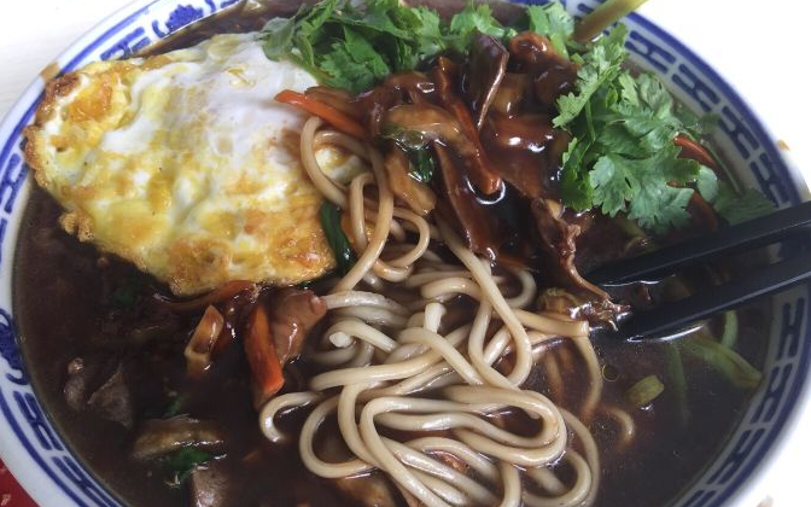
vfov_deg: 39.4
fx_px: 707
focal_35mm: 32
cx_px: 391
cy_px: 284
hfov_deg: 59.6
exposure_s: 1/60
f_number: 2.2
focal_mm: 4.15
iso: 40
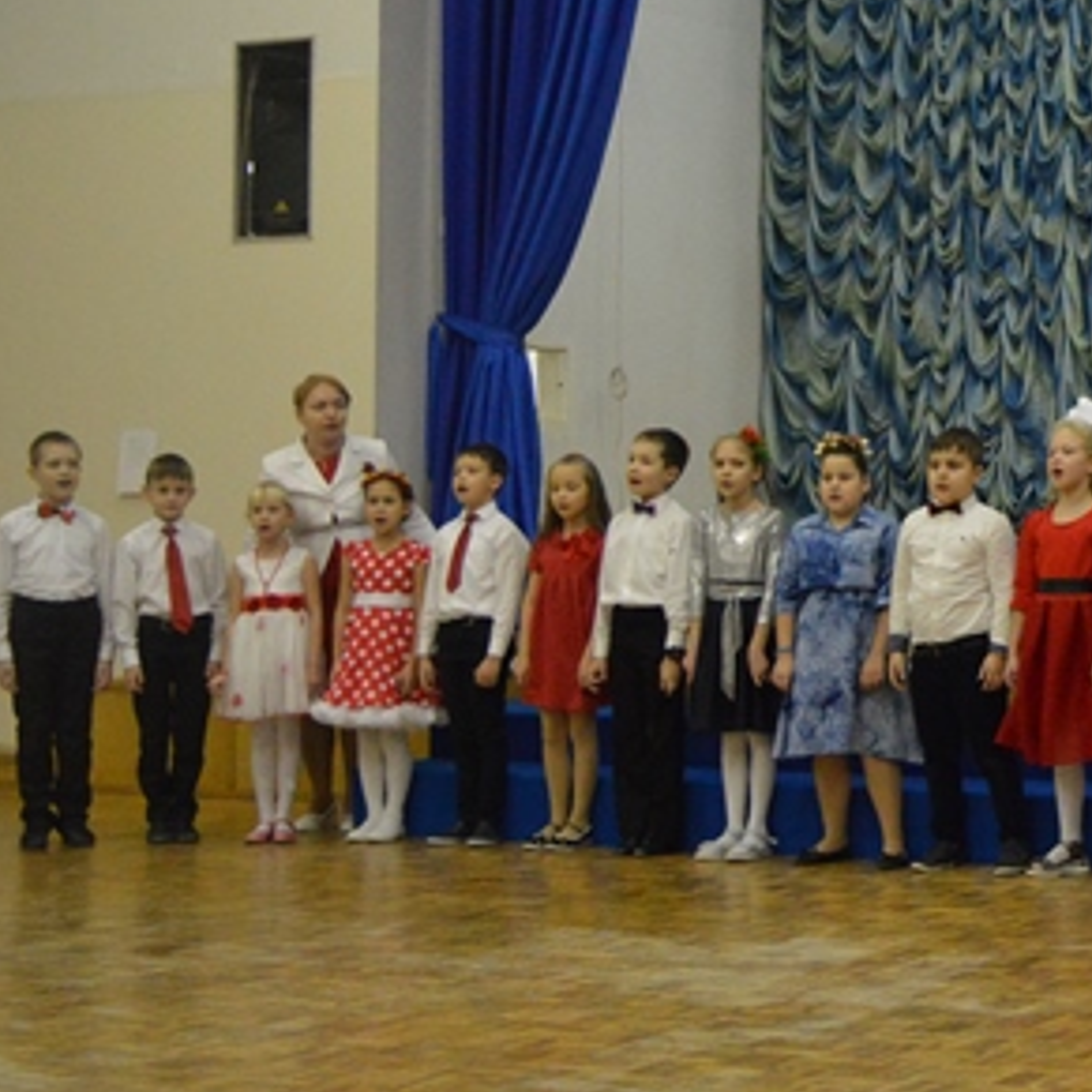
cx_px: 1407
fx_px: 2998
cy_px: 323
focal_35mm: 84
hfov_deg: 19.1
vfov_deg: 20.5
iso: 3200
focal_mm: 24
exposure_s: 1/125
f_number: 4
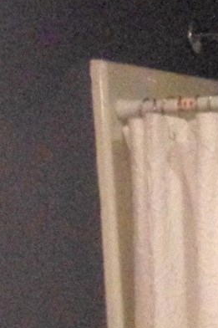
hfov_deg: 7.3
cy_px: 632
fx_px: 1654
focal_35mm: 182
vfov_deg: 10.5
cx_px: 385
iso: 6400
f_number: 5
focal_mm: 21.25
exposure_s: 1/400
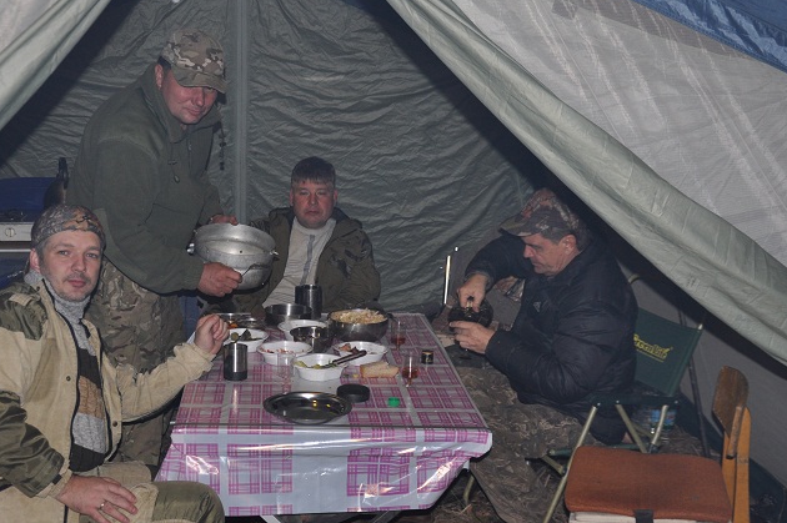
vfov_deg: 27.4
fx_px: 1070
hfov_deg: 40.3
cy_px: 321
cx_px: 336
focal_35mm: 49
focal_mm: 24
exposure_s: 1/60
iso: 400
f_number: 3.8
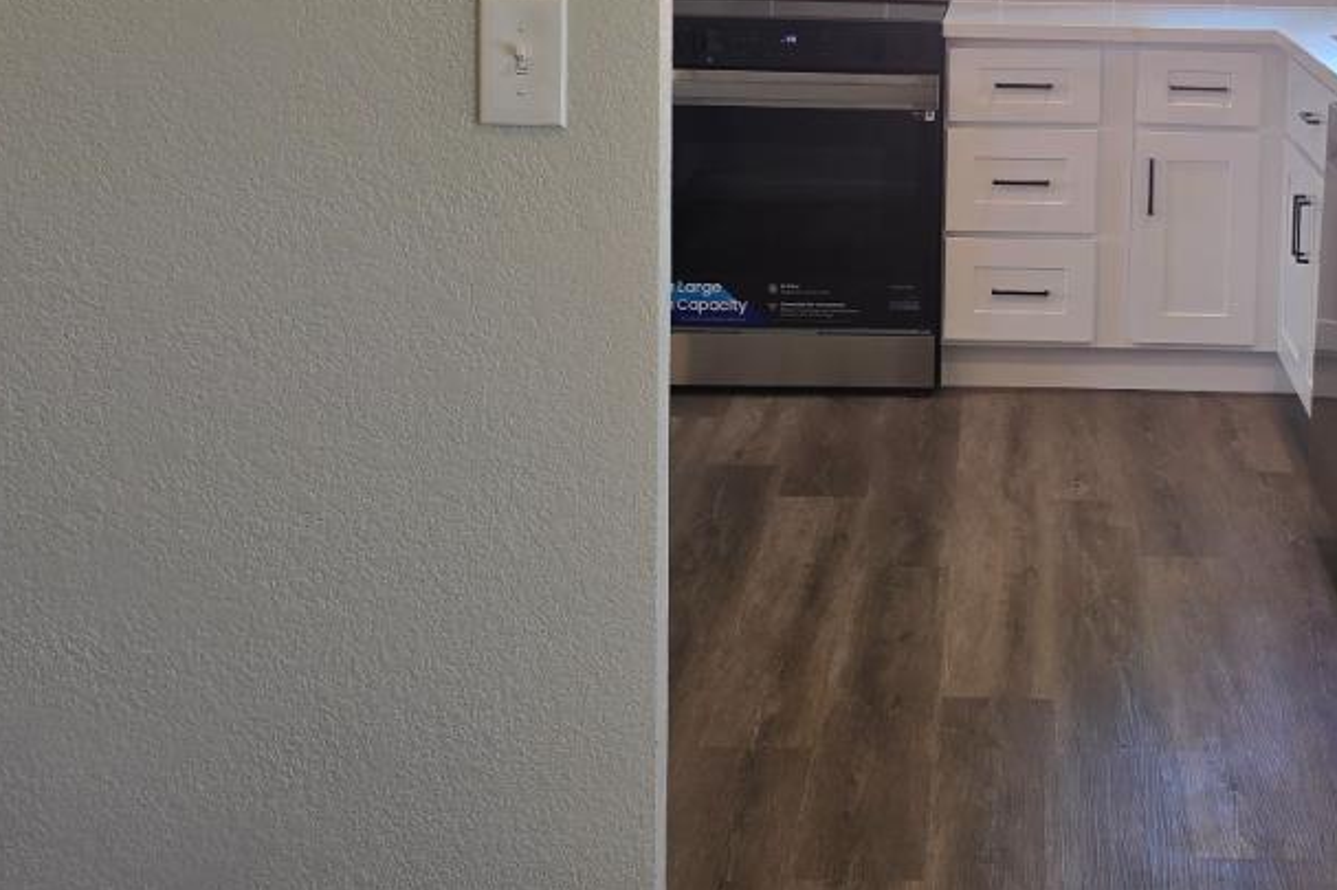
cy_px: 96
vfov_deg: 22.4
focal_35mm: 59
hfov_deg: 33.0
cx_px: 1058
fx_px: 2190
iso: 40
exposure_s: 1/120
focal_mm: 6.3
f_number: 1.7
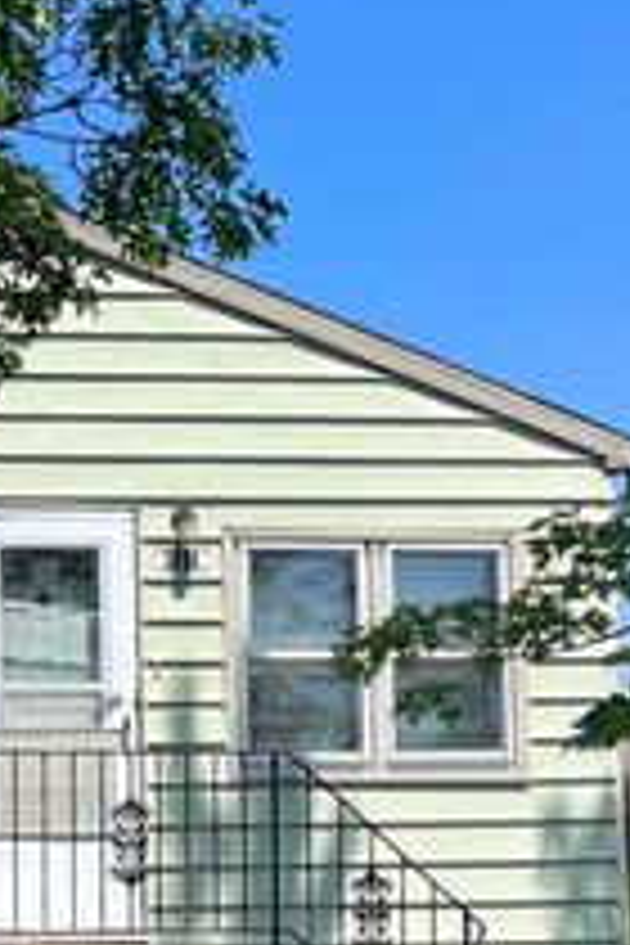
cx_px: -310
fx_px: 2257
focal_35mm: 86
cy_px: 754
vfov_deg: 23.3
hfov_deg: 14.8
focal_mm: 5.1
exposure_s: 1/3311
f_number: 1.6
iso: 50
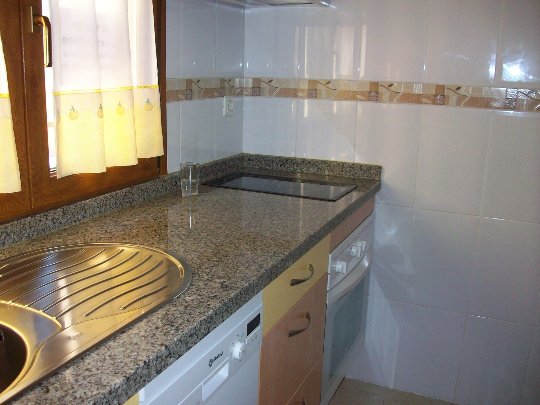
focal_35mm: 34
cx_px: 270
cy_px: 202
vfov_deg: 41.8
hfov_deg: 54.0
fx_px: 530
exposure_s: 1/60
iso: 160
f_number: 2.8
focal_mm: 5.7
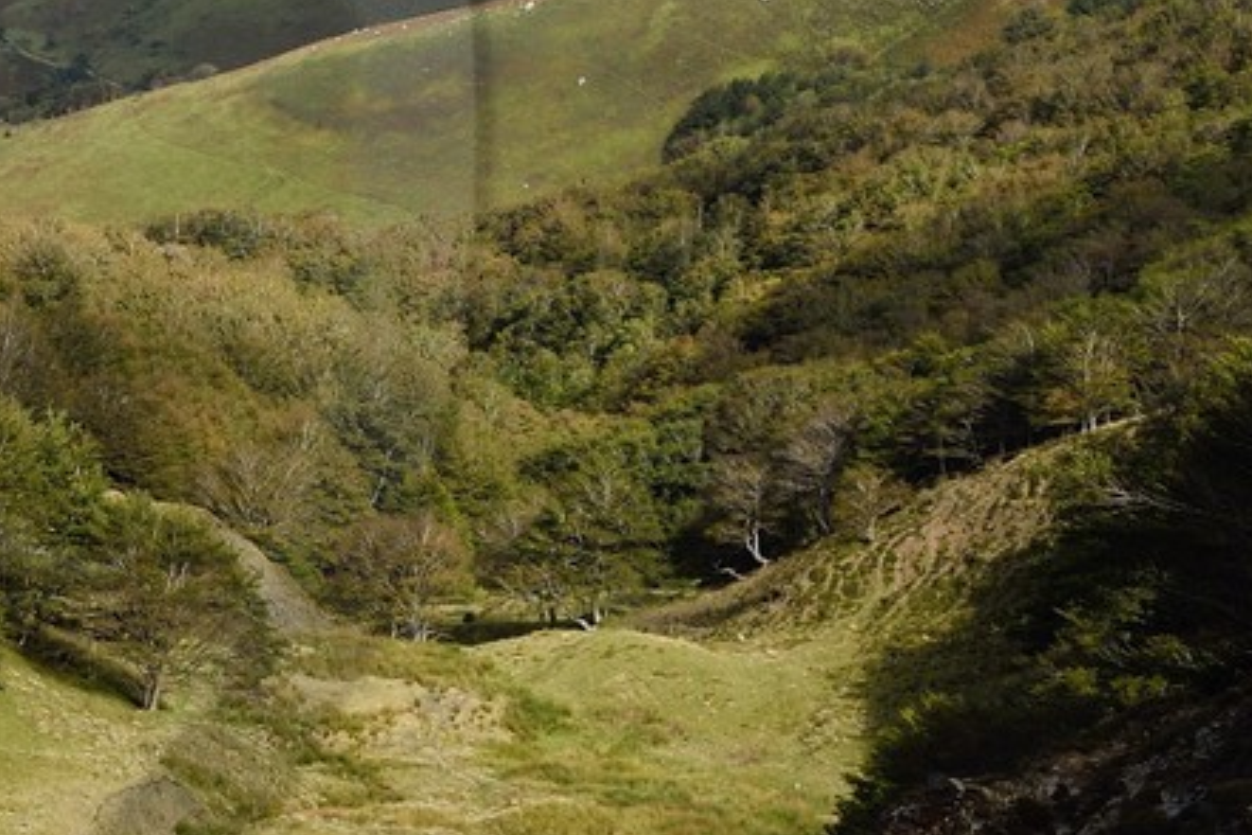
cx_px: -696
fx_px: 3025
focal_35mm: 87
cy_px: 131
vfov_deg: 15.6
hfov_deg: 19.8
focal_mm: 24
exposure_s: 1/250
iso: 200
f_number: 13
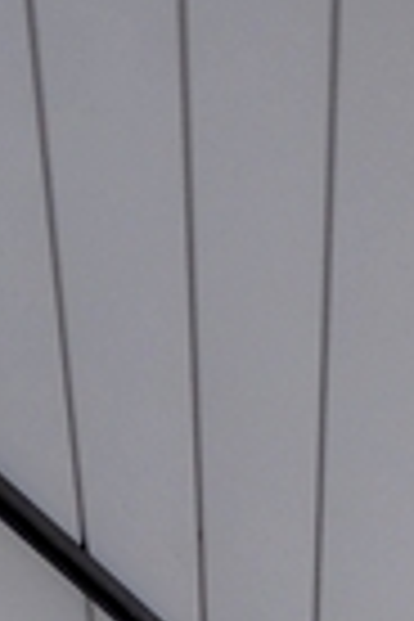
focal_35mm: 229
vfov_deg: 8.4
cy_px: 1354
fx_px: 3950
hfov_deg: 5.7
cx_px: -675
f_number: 2.8
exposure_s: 1/160
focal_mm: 23
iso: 640
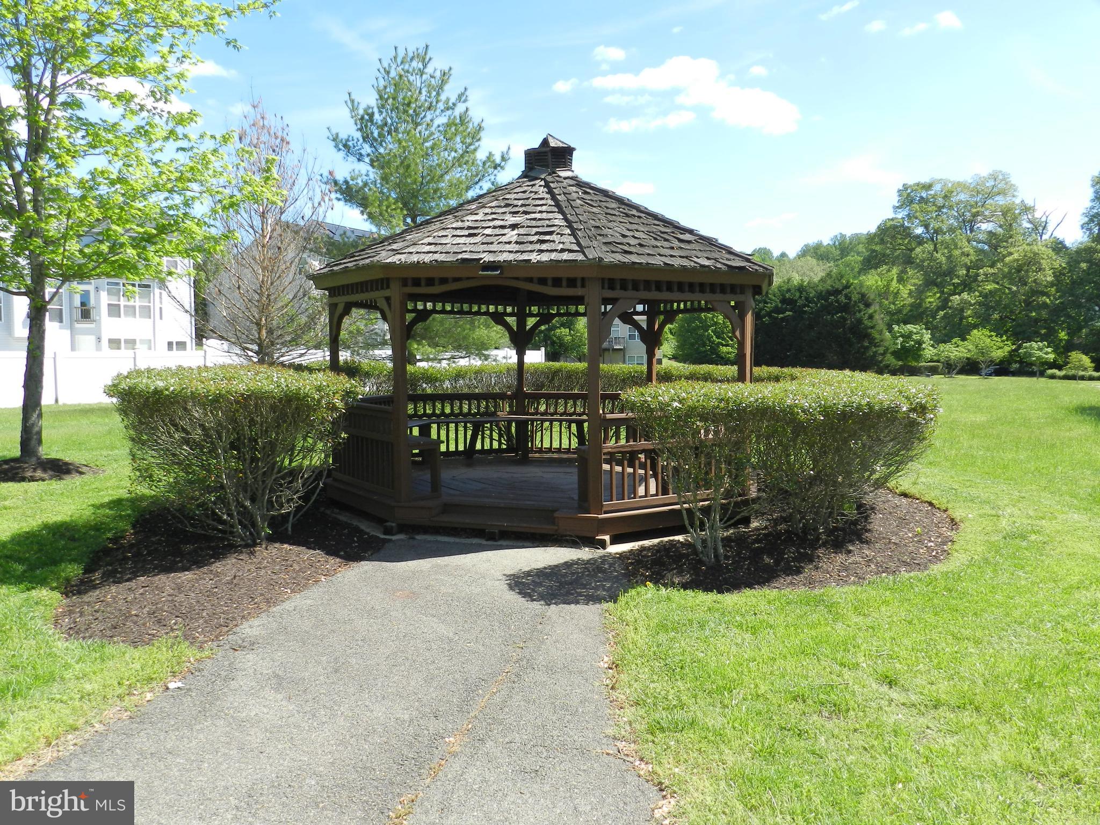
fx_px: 890
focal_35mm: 28
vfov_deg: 49.7
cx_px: 550
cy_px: 412
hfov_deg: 63.4
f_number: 3.6
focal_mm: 5
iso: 160
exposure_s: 1/640
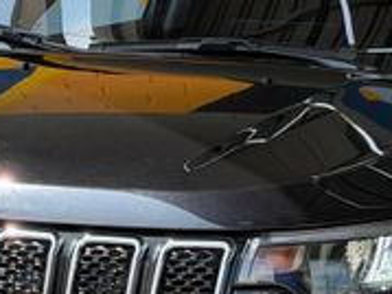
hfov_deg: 9.6
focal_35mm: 206
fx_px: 2331
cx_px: 289
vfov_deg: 7.2
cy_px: 228
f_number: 1.78
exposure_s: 1/1185
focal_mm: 6.76
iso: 100
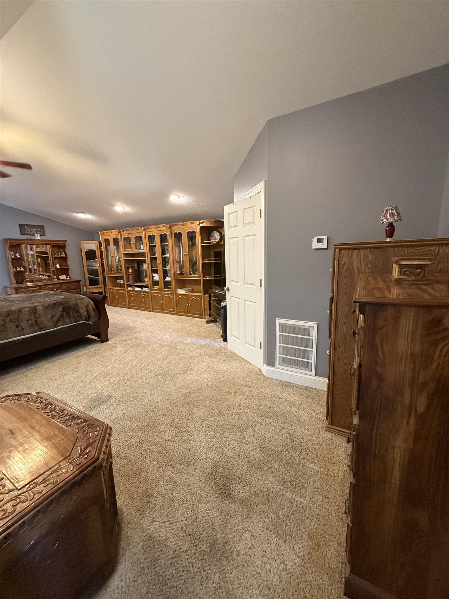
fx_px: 242
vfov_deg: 102.1
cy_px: 300
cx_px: 224
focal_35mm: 14
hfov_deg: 85.7
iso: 500
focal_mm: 2.22
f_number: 2.2
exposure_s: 1/60
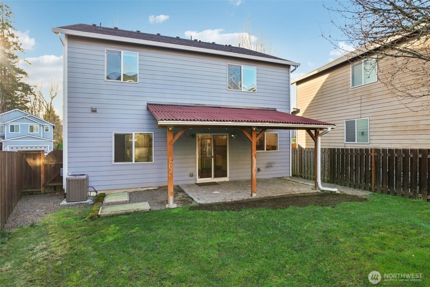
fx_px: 227
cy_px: 144
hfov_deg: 86.9
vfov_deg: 64.5
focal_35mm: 19
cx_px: 215
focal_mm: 19
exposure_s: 1/60
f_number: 8
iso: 400
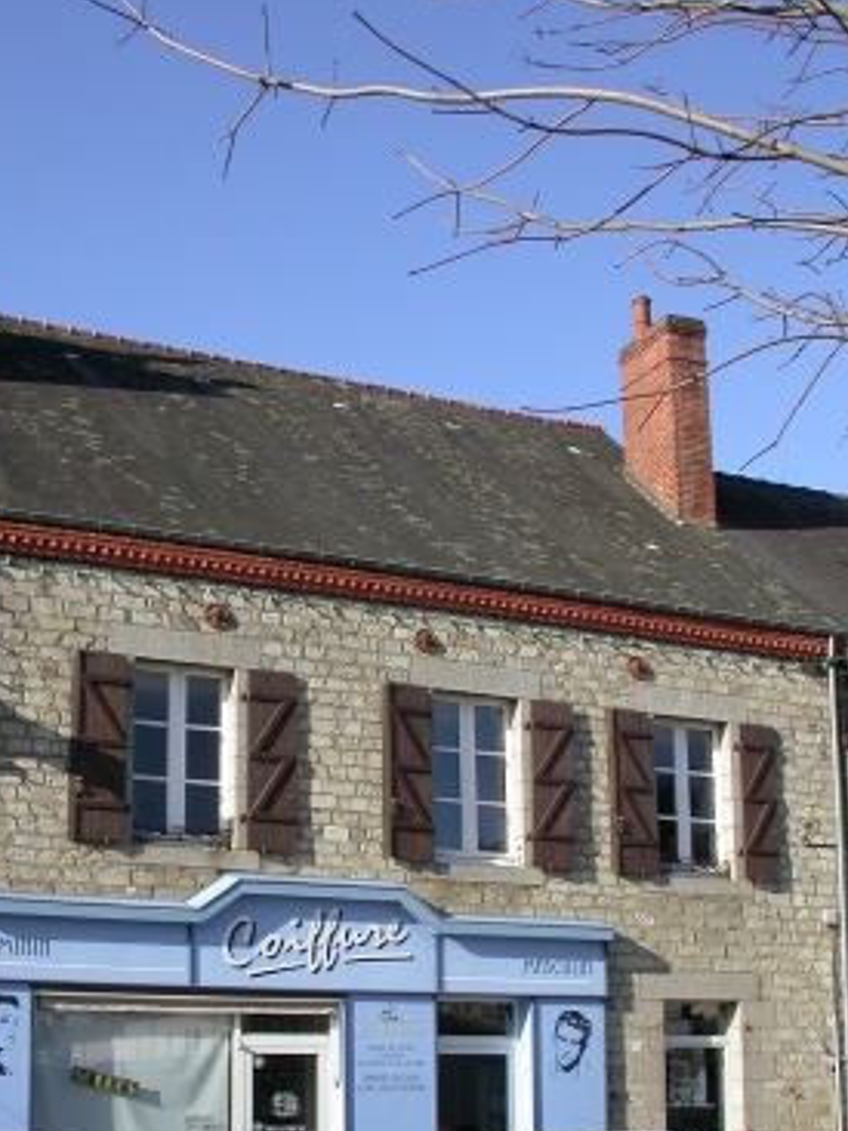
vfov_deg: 35.8
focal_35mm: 53
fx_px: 1732
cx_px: 358
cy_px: 755
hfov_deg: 27.5
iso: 100
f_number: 6.7
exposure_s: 1/308
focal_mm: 7.85
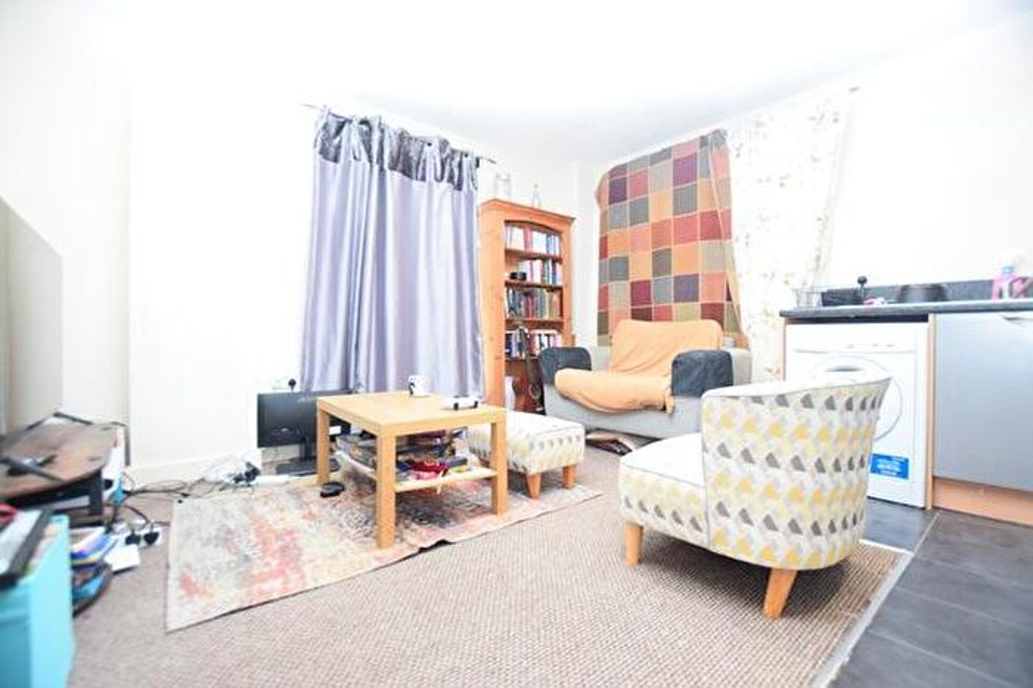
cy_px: 344
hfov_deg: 100.4
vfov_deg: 77.3
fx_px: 430
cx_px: 516
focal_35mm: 15
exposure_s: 1/60
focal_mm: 10
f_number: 3.5
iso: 1400
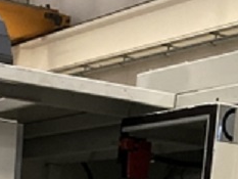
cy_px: 443
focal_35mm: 134
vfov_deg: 9.7
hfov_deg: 14.5
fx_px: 922
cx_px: 2
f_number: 1.8
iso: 500
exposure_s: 1/33
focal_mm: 4.25
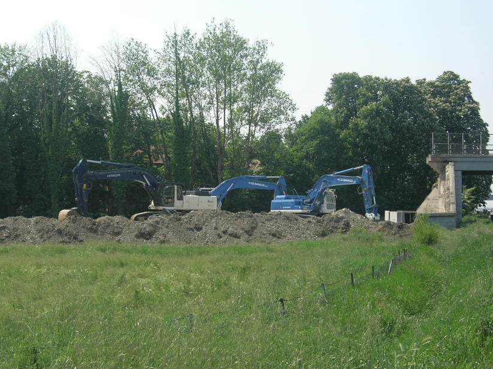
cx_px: 244
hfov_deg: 37.5
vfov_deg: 28.5
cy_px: 196
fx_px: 726
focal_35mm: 51
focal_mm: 8.5
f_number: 4.9
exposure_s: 1/454
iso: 64
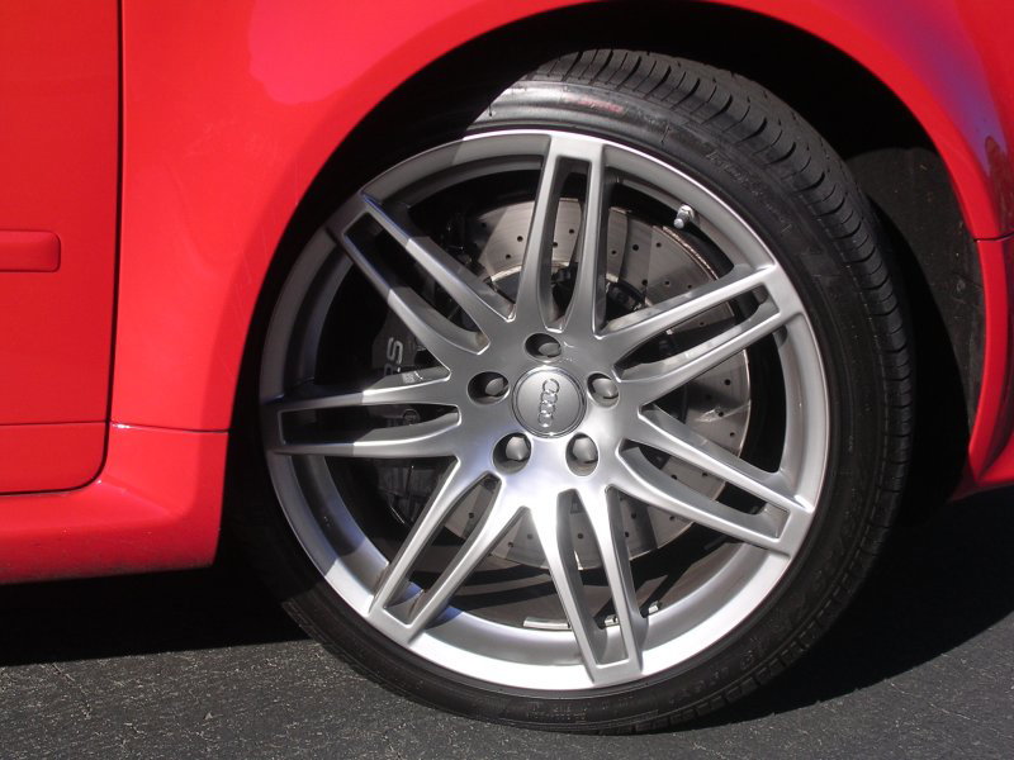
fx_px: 2109
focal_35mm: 72
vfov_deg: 20.4
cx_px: 507
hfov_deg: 27.0
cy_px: 380
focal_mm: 10.9
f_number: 3.7
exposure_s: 1/569
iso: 100
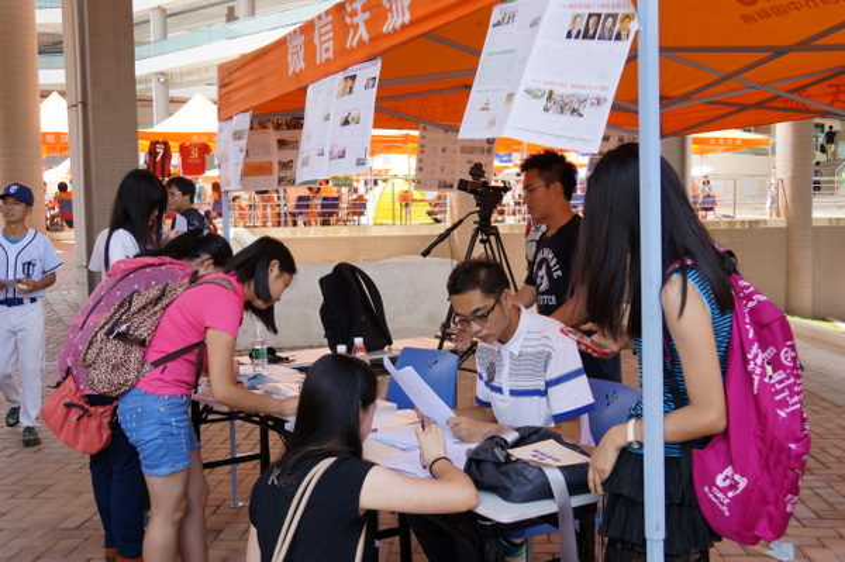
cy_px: 281
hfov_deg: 53.2
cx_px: 422
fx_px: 844
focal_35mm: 36
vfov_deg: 36.8
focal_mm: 24
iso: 100
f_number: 4.5
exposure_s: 1/200
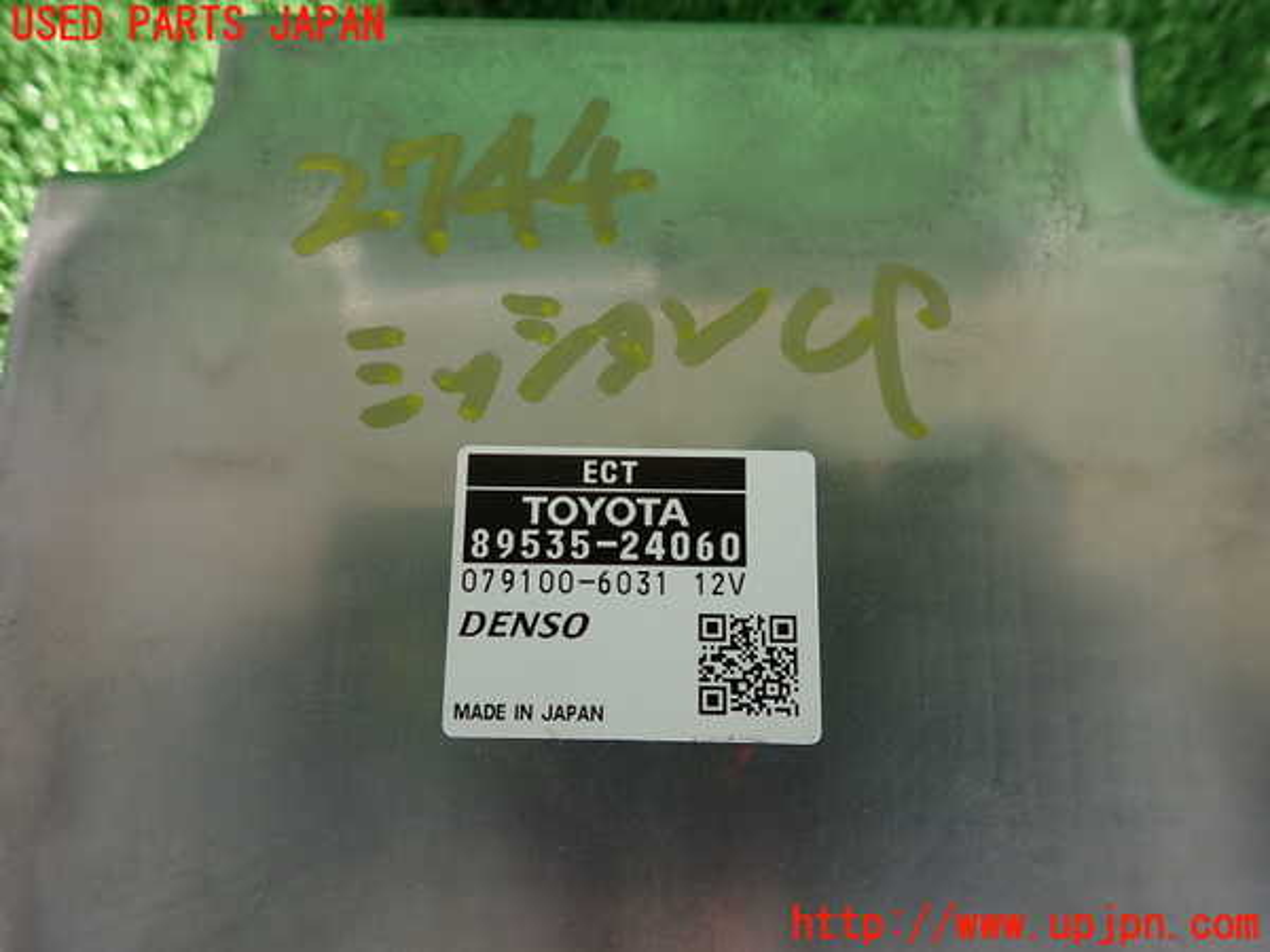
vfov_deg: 54.9
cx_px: 635
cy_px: 476
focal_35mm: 25
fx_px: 917
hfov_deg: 69.4
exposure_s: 1/60
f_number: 2
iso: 125
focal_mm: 4.5
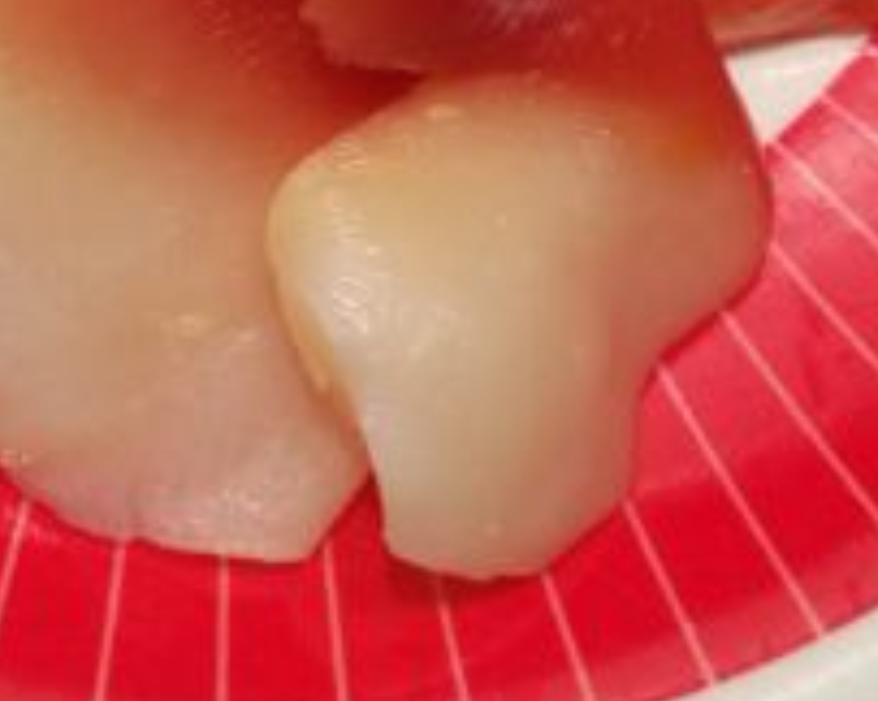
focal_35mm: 91
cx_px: 361
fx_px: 2362
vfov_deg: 15.8
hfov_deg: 21.0
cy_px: -286
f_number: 2.2
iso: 200
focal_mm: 4.5
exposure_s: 1/33.3
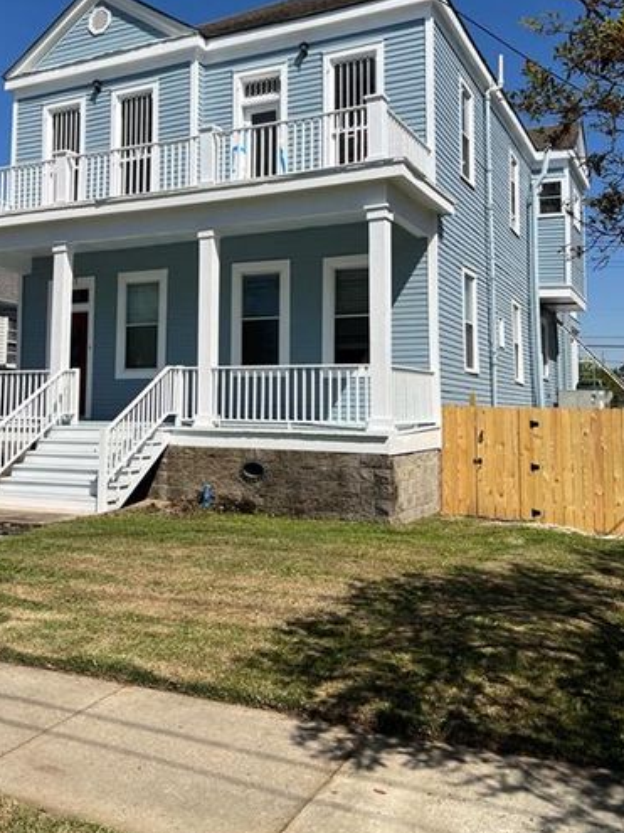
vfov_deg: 52.1
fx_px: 842
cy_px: 316
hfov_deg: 40.5
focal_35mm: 35
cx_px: 251
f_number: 1.5
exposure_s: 1/8000
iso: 50
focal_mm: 5.7
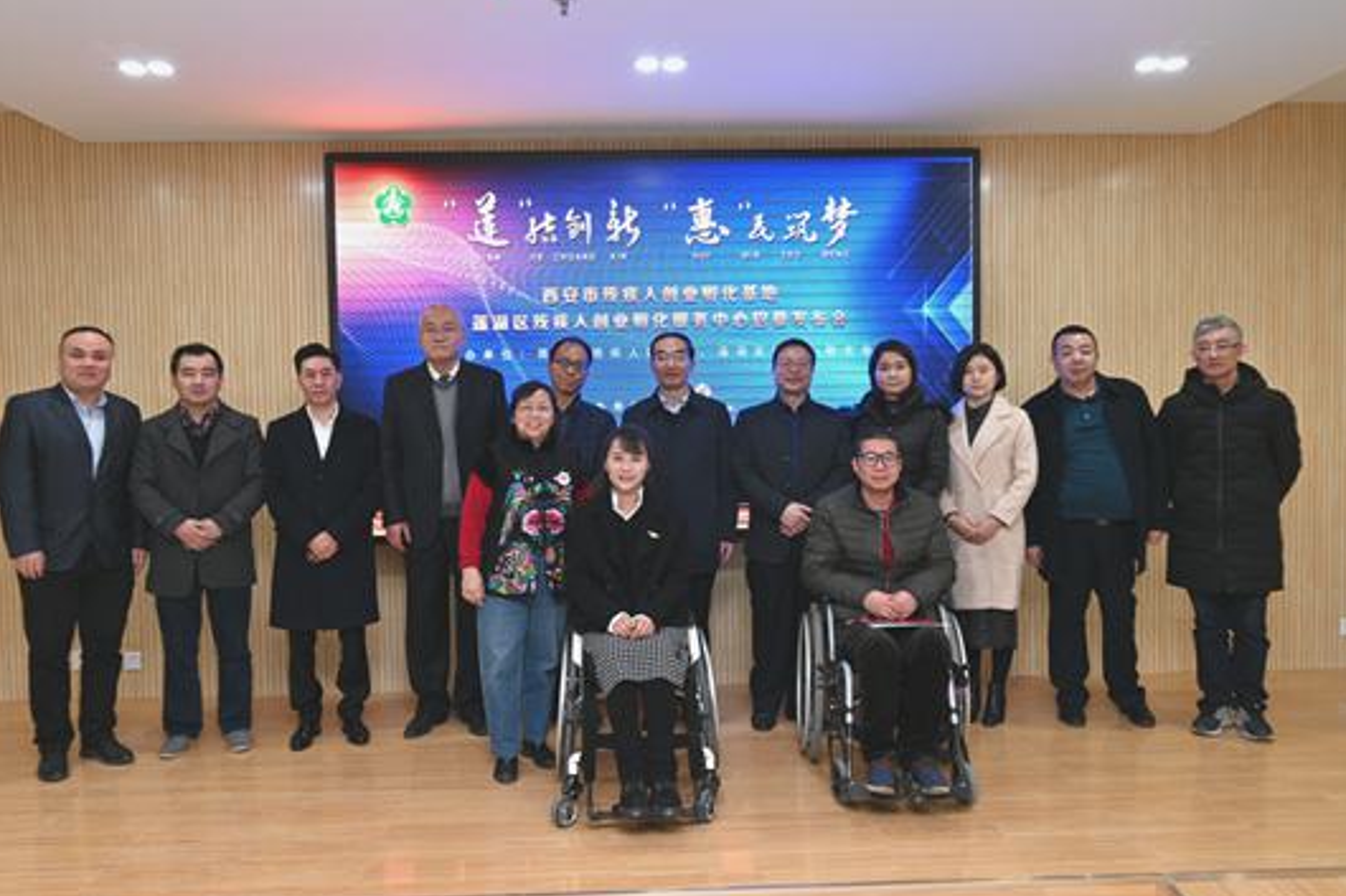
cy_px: 444
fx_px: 1047
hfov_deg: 65.5
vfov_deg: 46.4
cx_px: 655
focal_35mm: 28
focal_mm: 27
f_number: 5.6
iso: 800
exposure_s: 1/60
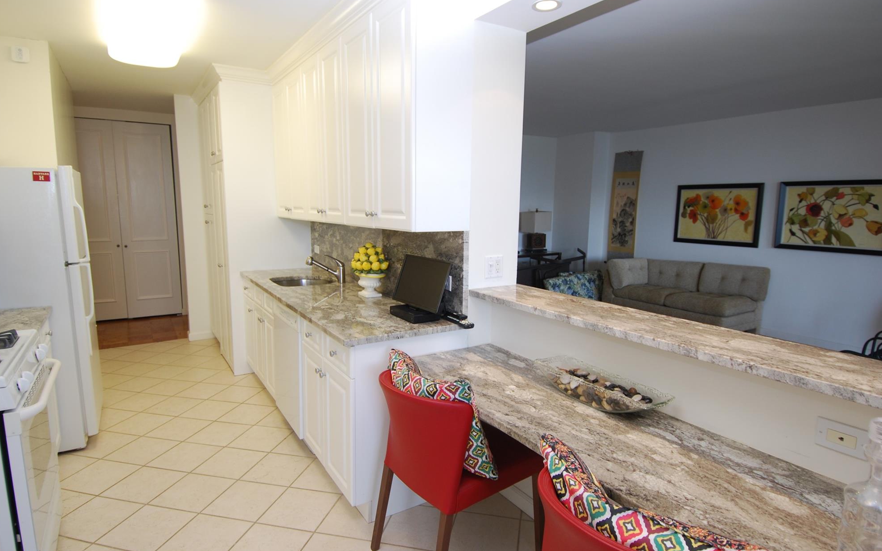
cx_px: 429
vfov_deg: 62.2
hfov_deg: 88.0
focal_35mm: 19
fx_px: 457
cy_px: 277
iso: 200
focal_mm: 12
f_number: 4
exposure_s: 1/40
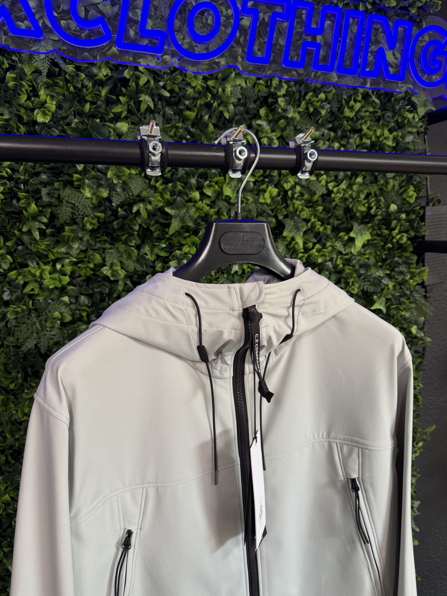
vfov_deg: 71.6
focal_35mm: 24
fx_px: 413
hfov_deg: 56.8
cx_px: 224
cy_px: 298
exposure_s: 1/84
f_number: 1.78
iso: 160
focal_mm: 6.76
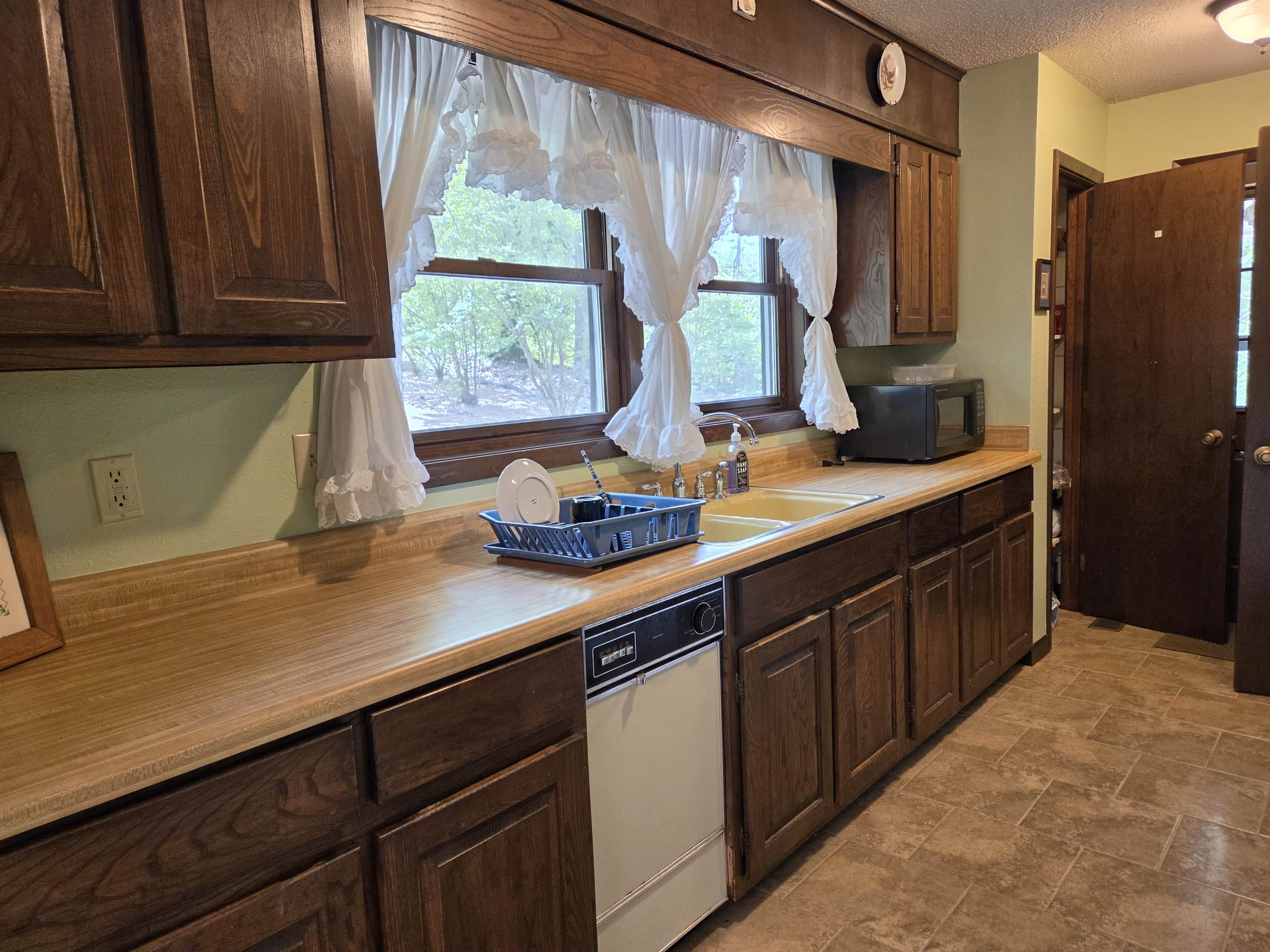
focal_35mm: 23
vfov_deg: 58.9
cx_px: 635
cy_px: 476
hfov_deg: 73.9
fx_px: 844
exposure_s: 1/120
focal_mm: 5.4
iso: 250
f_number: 1.8
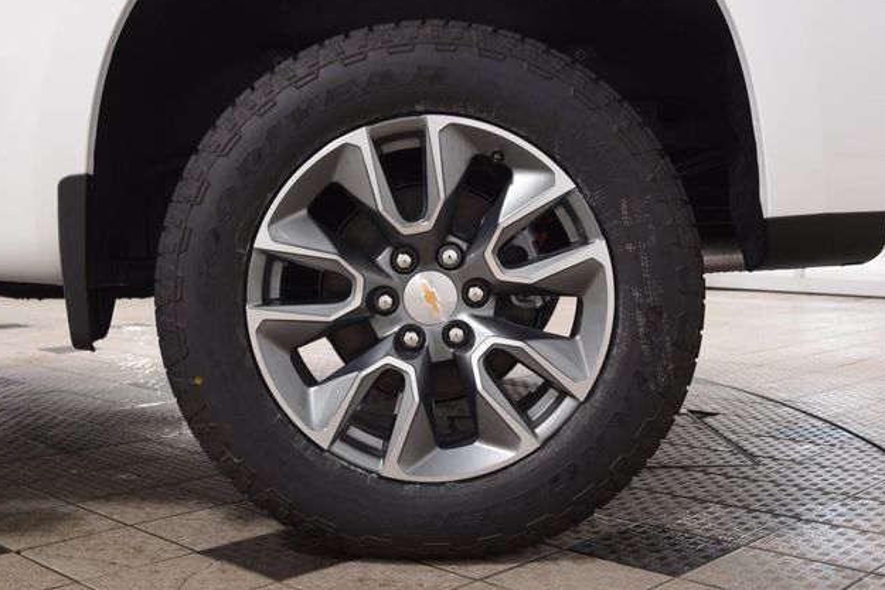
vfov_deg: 30.2
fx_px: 1094
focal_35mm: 45
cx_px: 438
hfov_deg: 44.0
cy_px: 294
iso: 800
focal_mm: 29
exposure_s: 1/15
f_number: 6.3
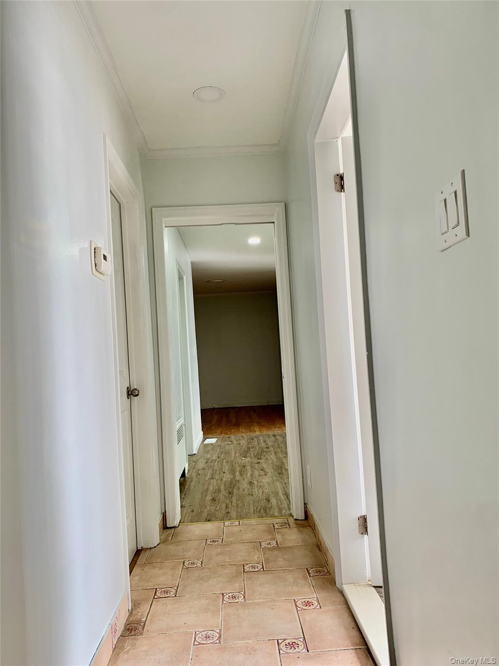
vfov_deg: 67.3
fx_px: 500
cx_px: 250
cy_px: 333
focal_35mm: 26
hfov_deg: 53.1
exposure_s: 1/121
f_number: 1.8
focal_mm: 4.25
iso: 64
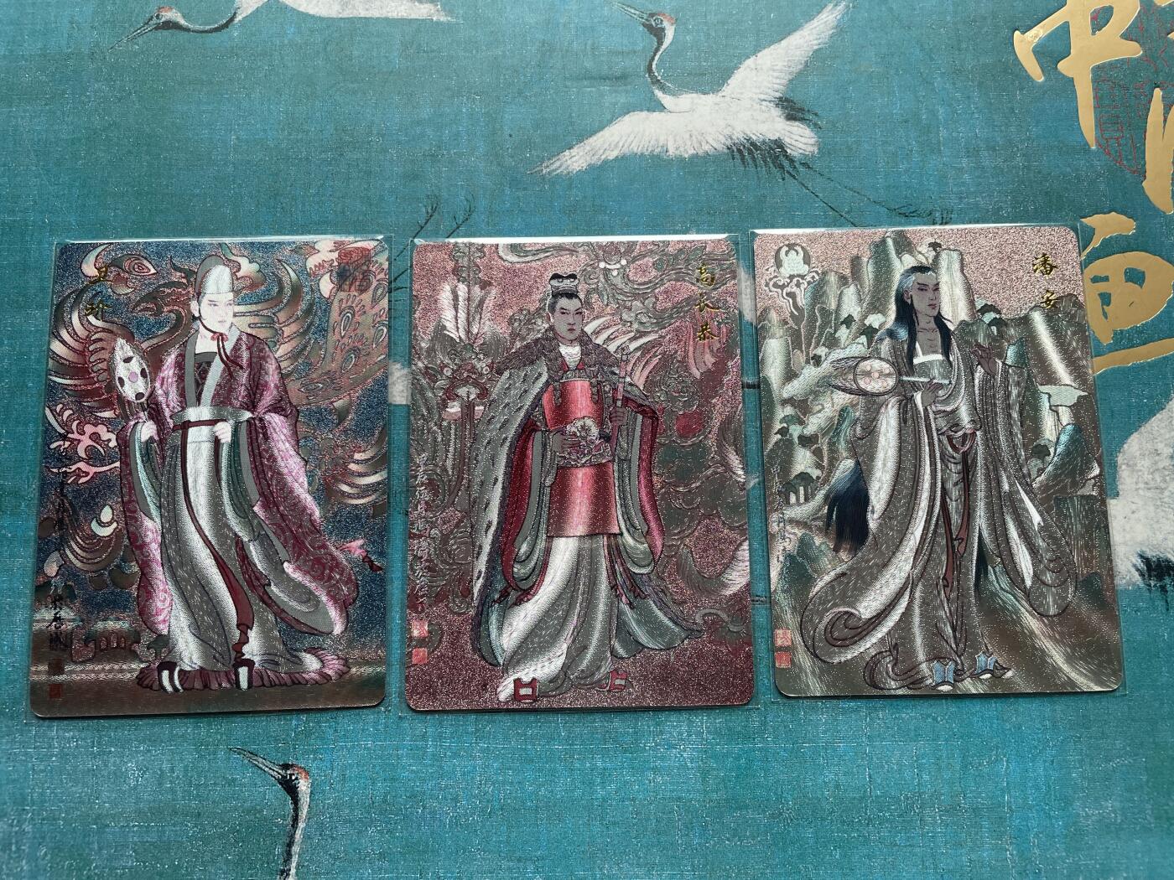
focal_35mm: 26
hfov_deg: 67.3
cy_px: 440
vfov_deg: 53.1
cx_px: 587
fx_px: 882
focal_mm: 4.2
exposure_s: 1/112
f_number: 1.6
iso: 125
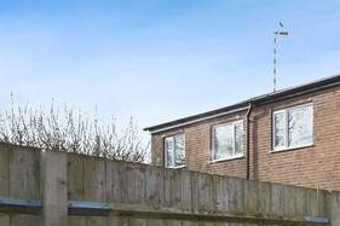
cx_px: 604
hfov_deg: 22.7
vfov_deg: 24.0
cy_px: 275
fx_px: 481
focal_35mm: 51
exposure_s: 1/160
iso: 100
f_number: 7.1
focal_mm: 14
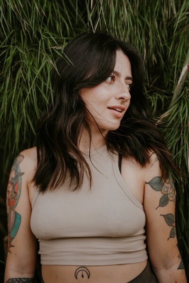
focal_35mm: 48
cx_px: 94
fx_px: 378
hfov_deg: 28.1
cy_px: 142
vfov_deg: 41.1
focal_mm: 48
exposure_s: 1/640
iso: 100
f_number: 2.8
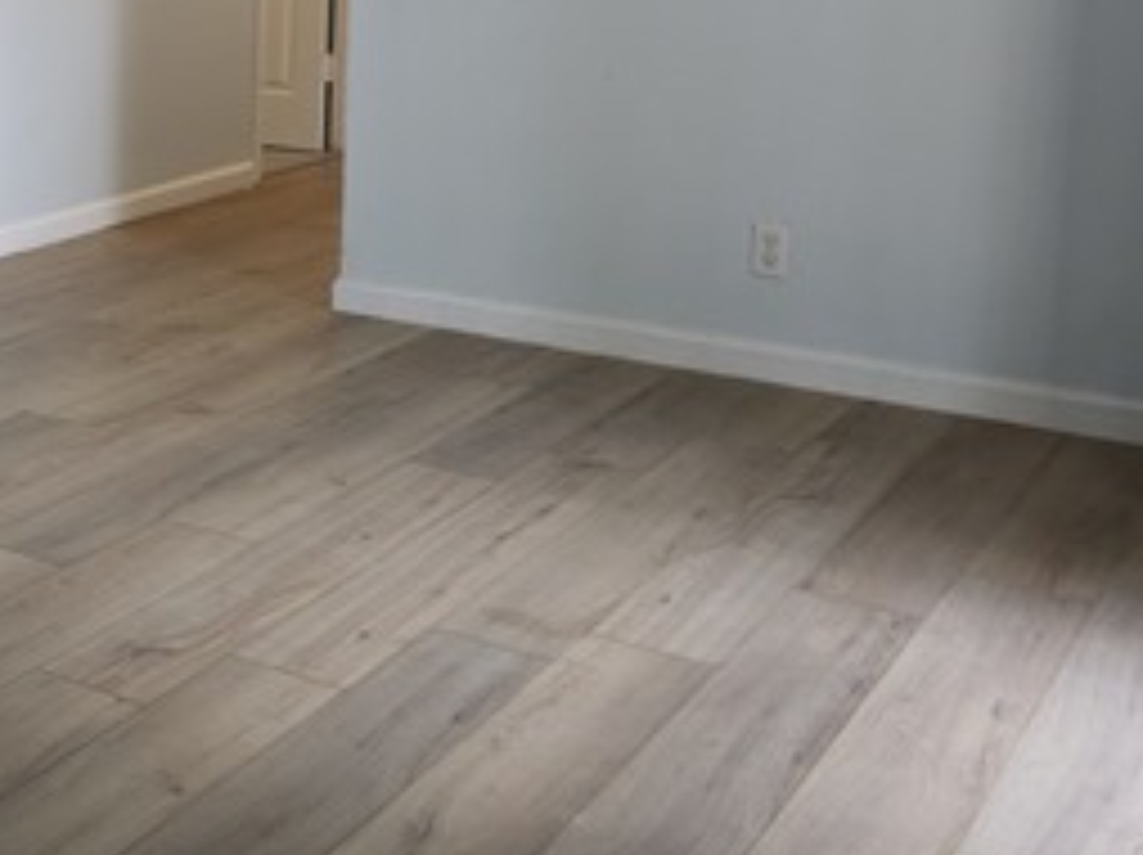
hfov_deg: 29.2
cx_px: -194
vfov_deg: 24.6
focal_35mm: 58
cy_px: 117
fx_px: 1913
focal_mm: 6.3
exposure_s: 1/137
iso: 250
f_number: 1.7
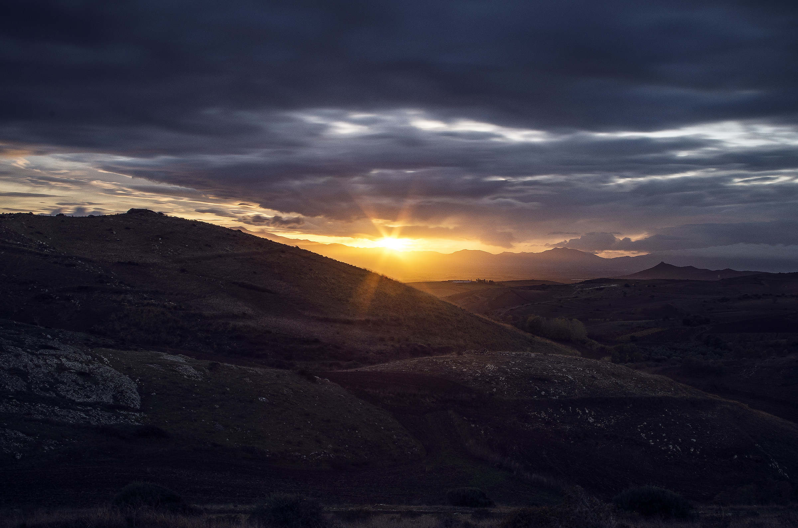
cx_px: 399
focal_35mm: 36
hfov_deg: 53.2
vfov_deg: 36.7
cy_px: 264
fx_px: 796
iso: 100
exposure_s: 30
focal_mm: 24.38
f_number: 11
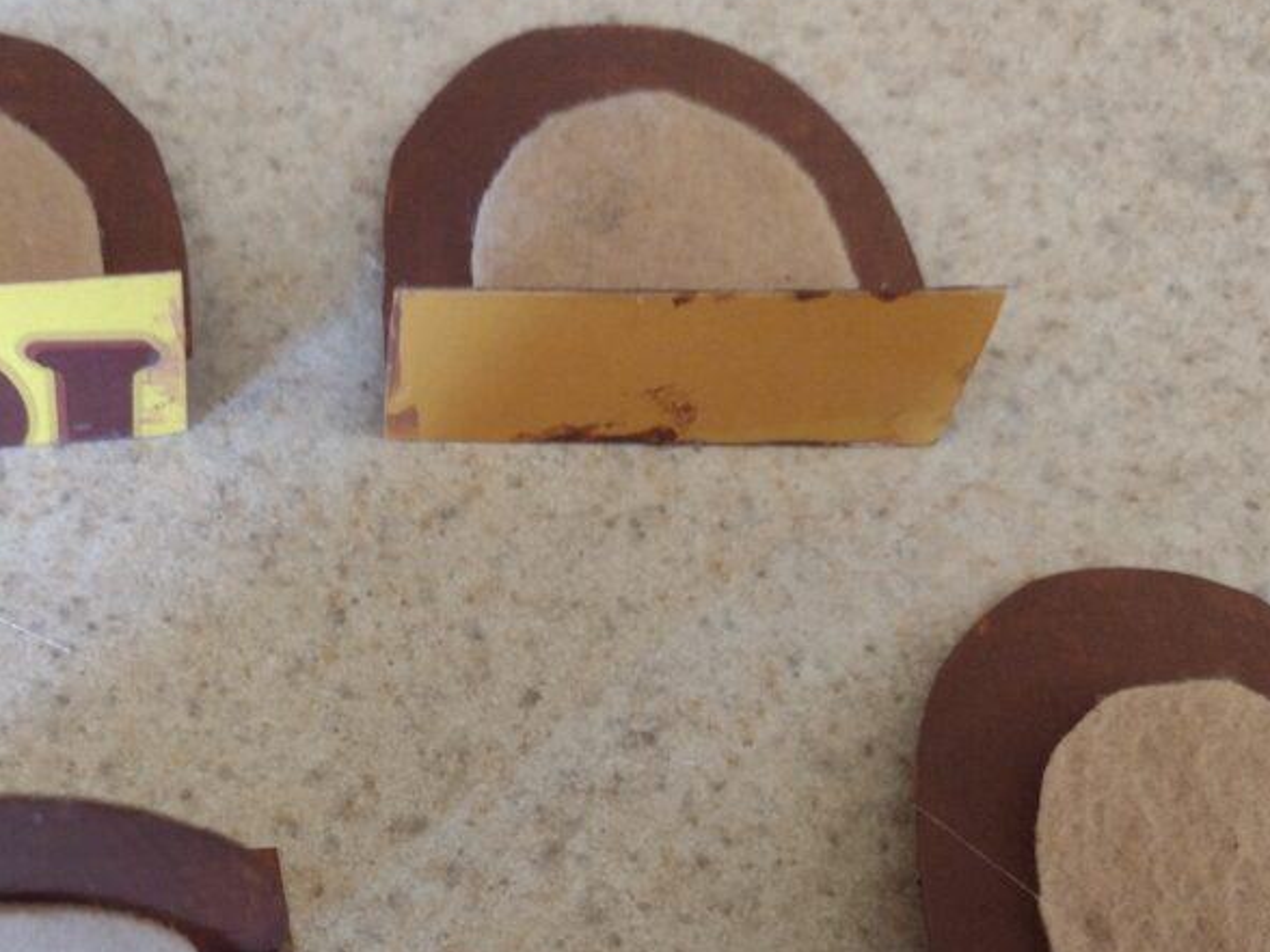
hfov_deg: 39.7
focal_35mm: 47
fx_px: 1724
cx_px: 378
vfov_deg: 30.1
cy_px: 766
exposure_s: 1/30
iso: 819
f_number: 1.7
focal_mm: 4.71
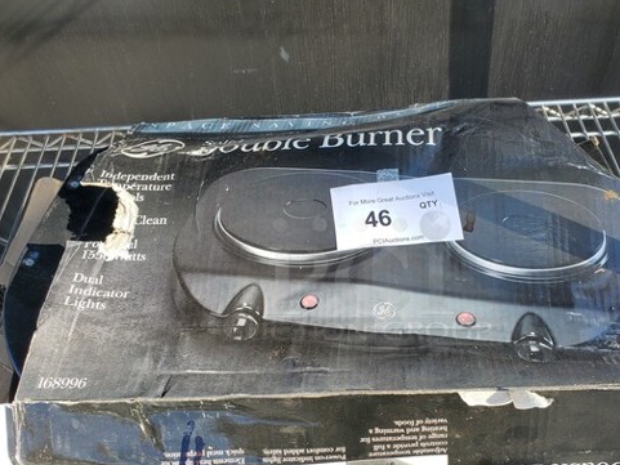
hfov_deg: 55.1
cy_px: 277
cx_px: 360
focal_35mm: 33
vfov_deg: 42.8
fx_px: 591
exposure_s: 1/284
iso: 50
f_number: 2.4
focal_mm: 4.3
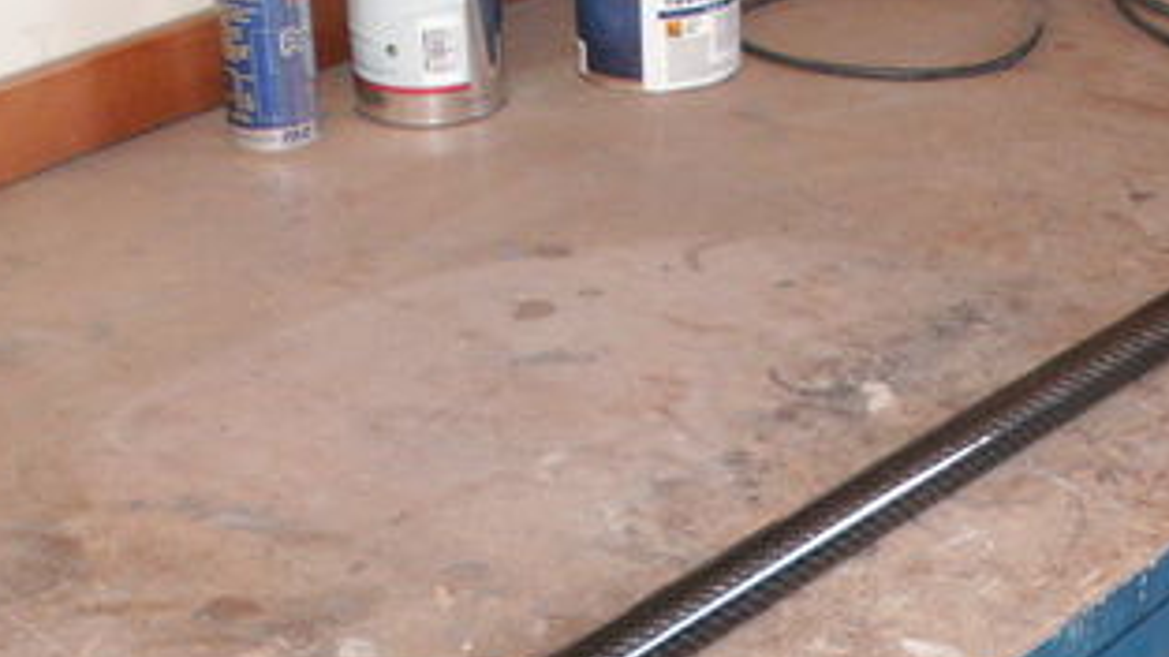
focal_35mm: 78
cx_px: 848
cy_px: 679
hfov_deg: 26.9
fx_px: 2418
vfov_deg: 15.2
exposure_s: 1/40
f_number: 2.8
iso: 160
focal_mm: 5.86
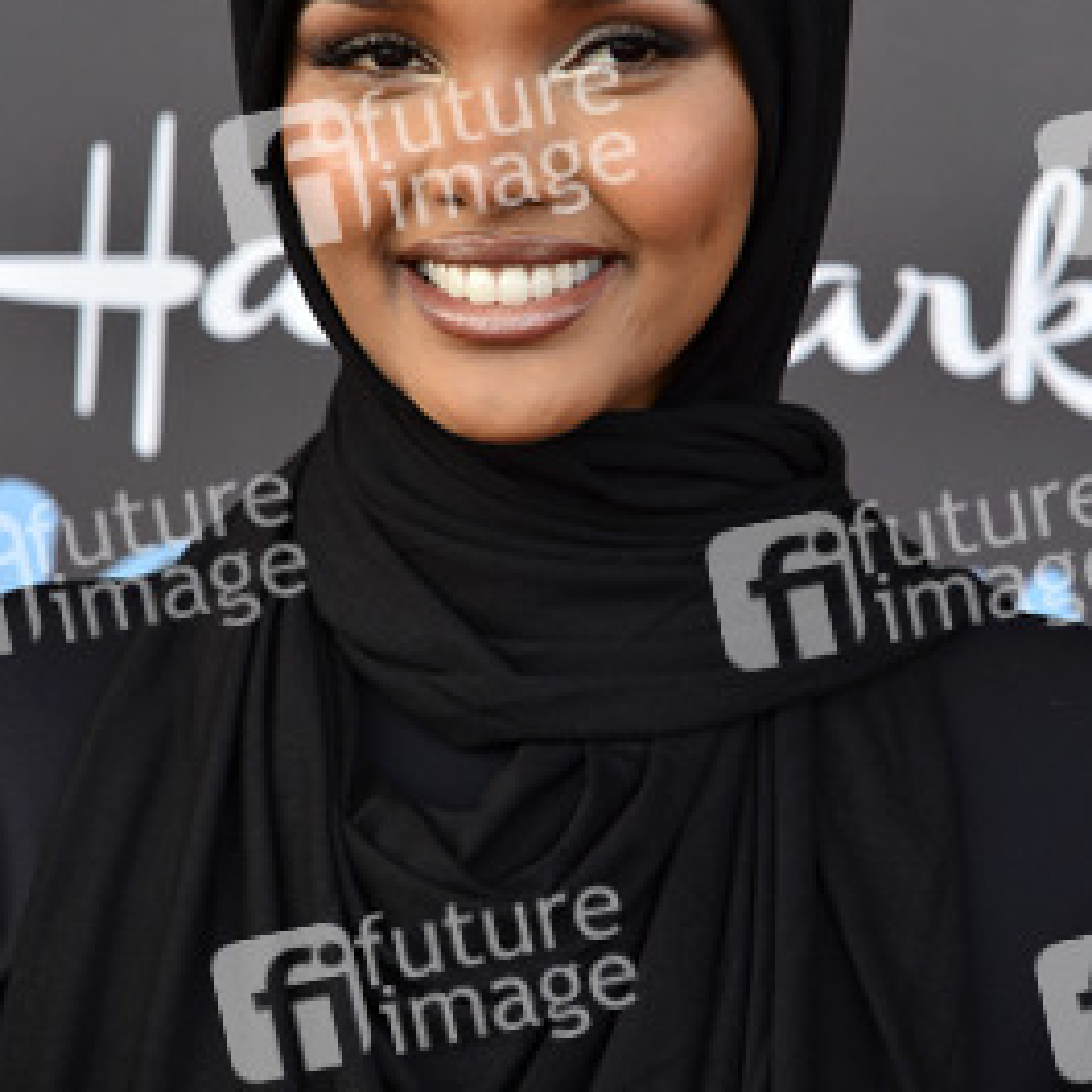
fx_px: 8244
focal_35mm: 231
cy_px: 367
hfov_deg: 7.6
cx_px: 546
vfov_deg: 7.6
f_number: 6.3
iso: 400
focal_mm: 180
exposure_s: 1/250
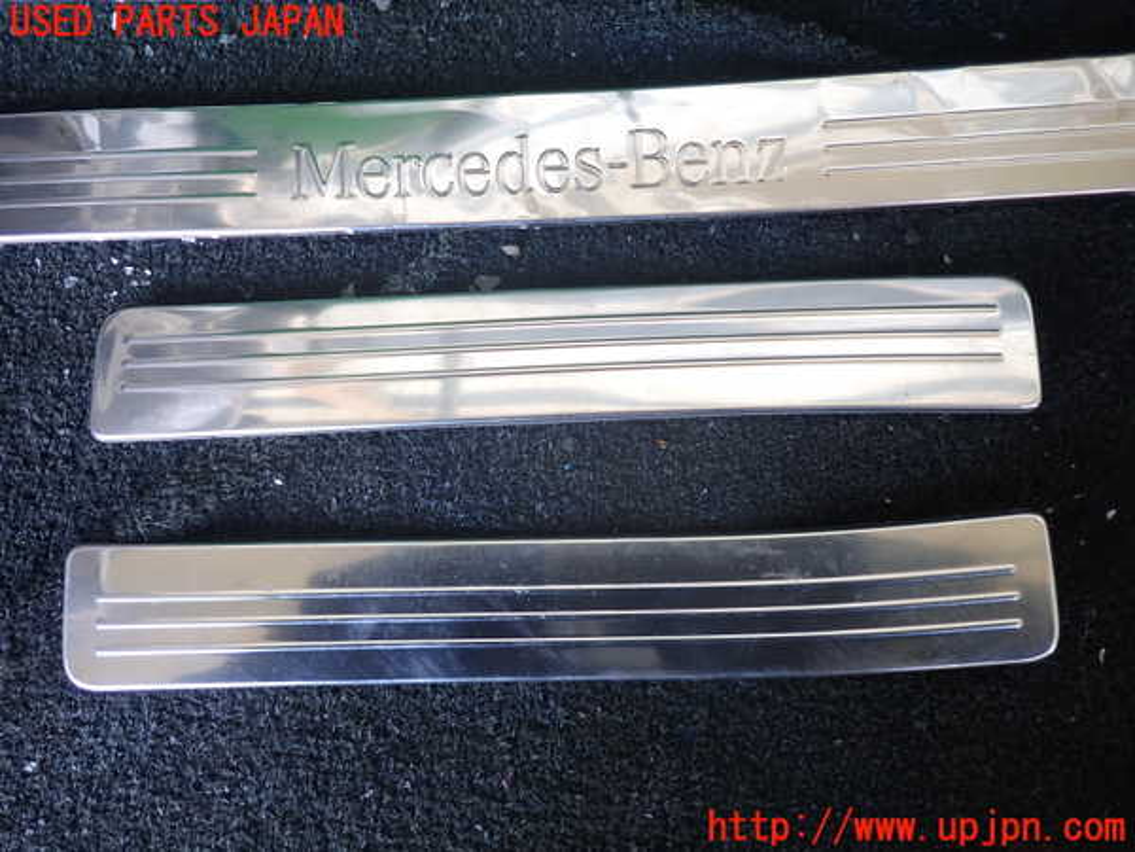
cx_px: 568
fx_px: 820
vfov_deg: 54.9
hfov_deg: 69.4
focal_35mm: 25
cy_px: 426
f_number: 2
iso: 200
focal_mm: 4.5
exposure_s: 1/60
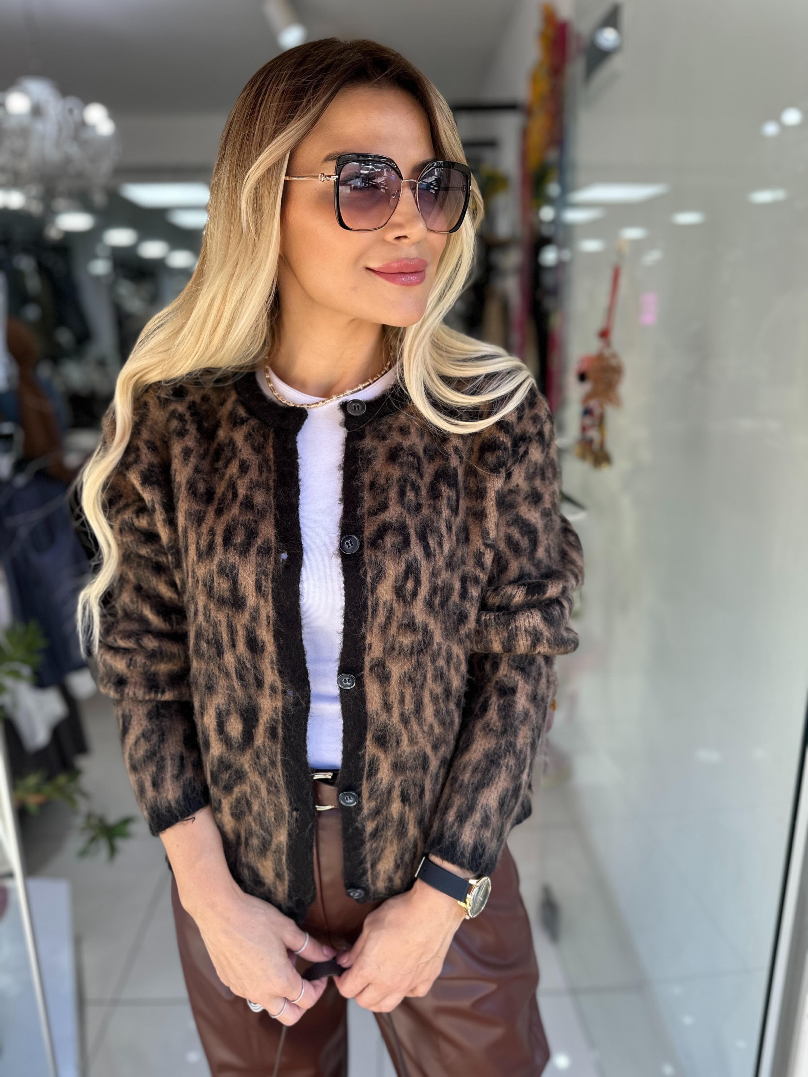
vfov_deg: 71.6
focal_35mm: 24
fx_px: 747
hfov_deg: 56.8
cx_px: 404
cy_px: 538
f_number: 1.78
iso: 80
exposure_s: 1/389
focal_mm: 6.86
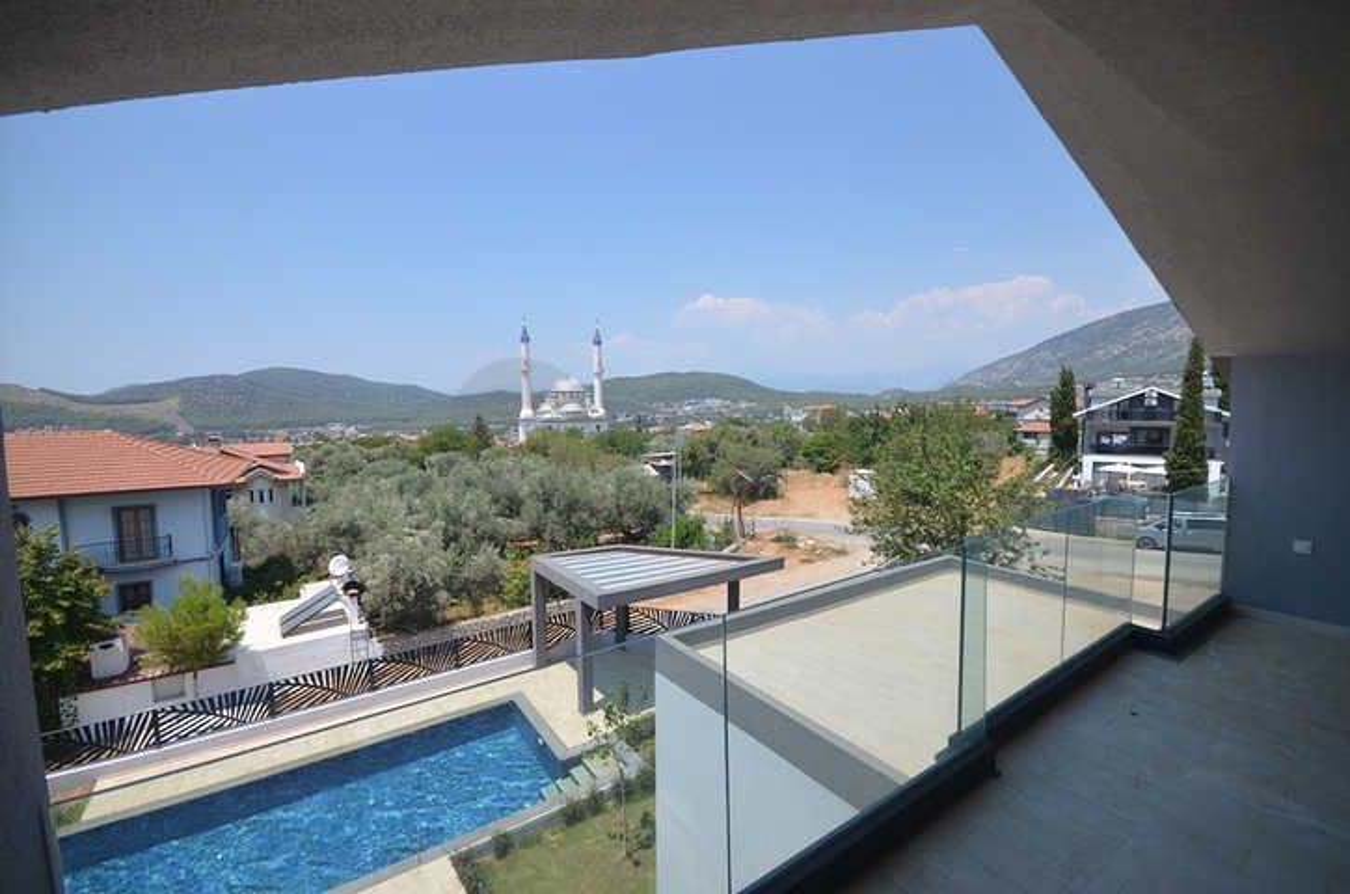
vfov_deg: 77.1
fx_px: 561
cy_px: 447
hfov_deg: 100.5
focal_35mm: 15
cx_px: 675
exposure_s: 1/250
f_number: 8
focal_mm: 10
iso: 100
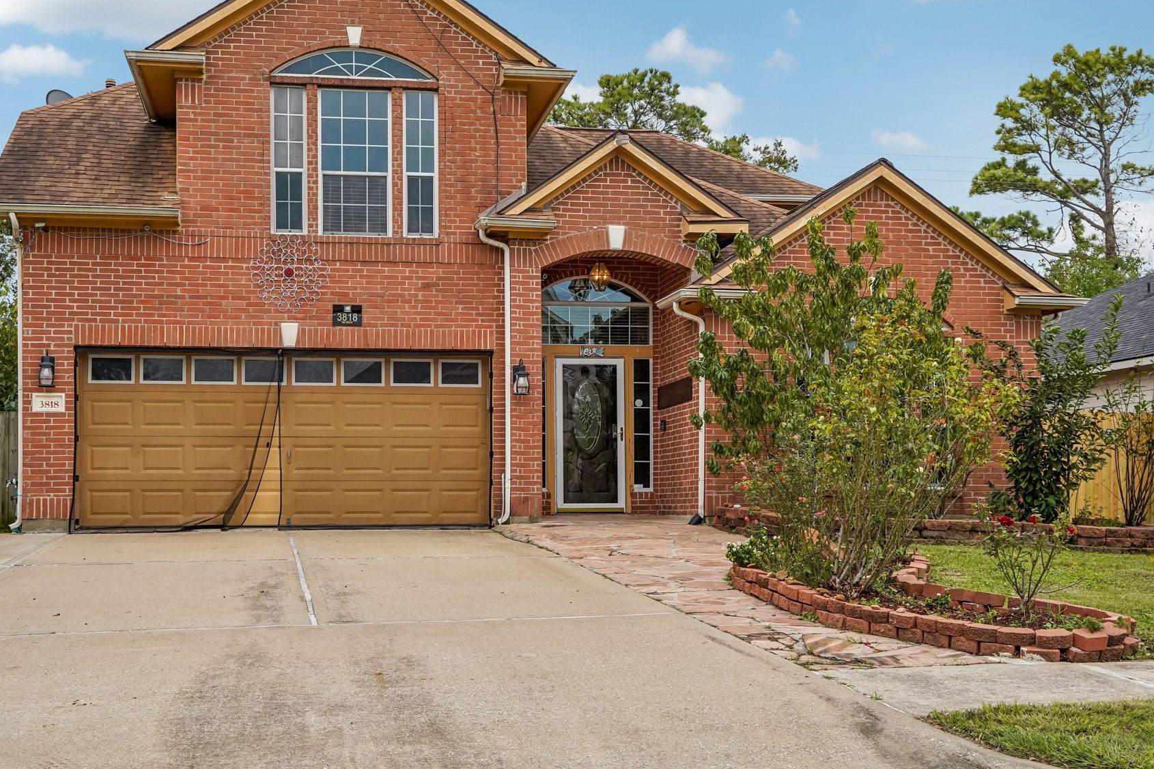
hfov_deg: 48.4
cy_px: 332
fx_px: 1282
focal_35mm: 40
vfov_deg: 33.3
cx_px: 508
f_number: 8
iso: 500
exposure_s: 1/320
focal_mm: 33
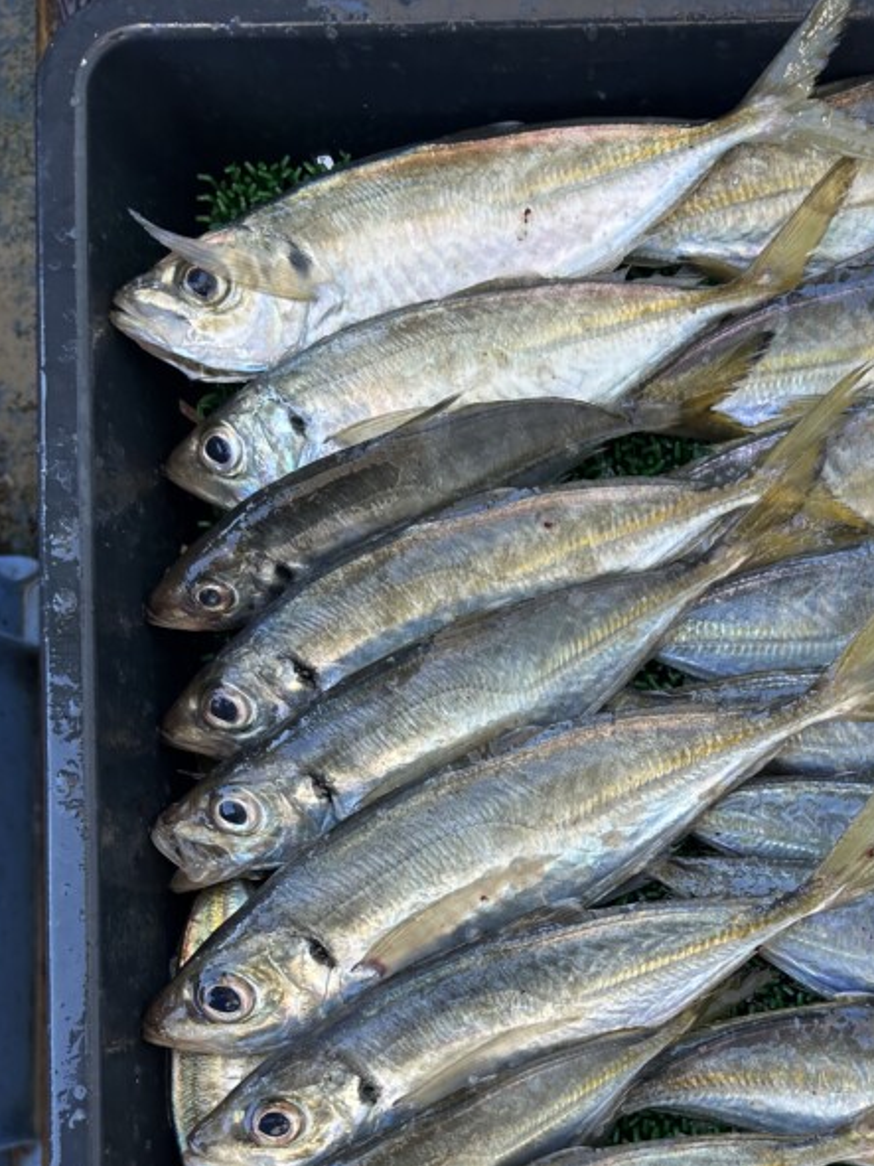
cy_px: 888
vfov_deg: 41.6
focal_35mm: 44
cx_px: 691
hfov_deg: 32.0
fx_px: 1482
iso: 40
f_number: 1.5
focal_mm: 5.7
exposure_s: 1/121
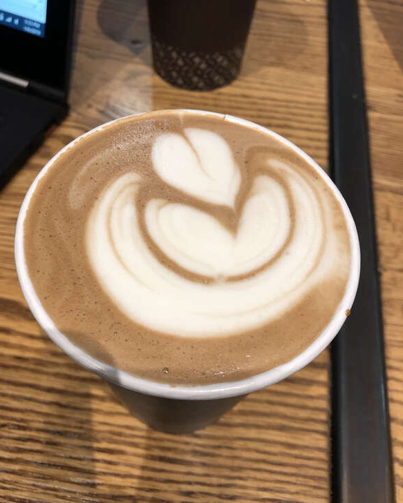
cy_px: 250
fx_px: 447
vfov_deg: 58.8
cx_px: 199
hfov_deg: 48.5
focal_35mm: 30
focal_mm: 4
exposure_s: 1/21
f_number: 1.8
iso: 40
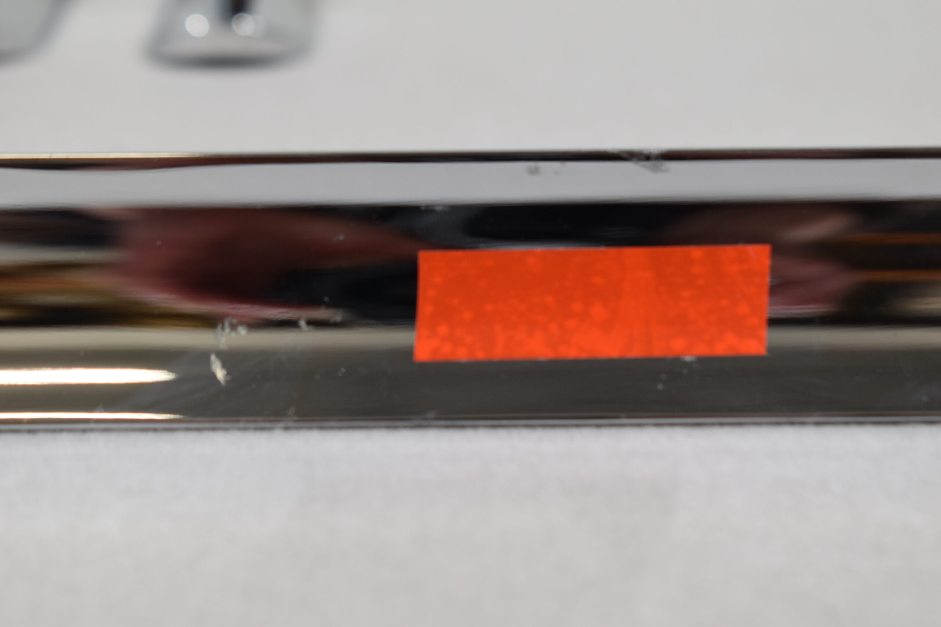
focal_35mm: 82
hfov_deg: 24.6
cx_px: 470
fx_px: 2156
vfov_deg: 16.6
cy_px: 314
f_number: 6.3
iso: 400
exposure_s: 1/60
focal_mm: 55
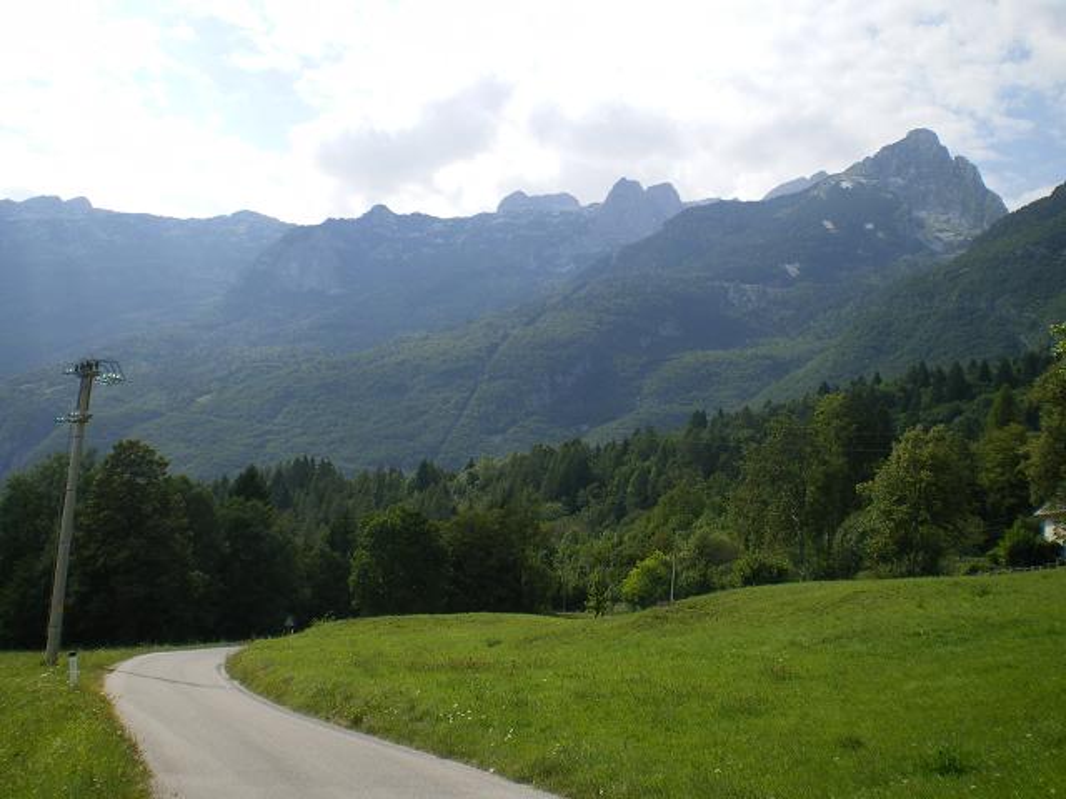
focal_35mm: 38
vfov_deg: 37.7
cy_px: 400
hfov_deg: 49.0
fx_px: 1170
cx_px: 533
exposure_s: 1/400
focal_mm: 6.3
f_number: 4.6
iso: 64
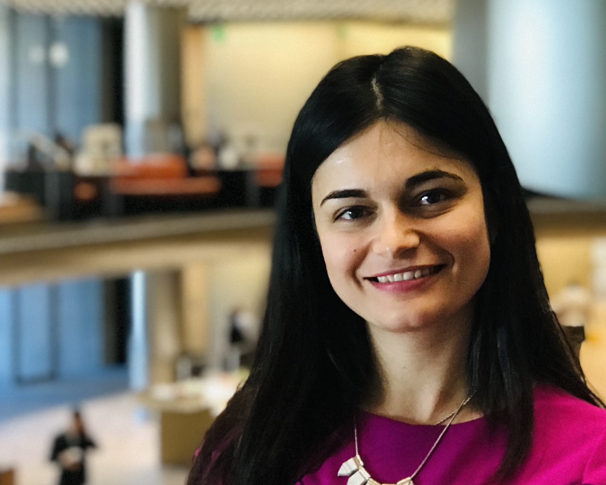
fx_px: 2153
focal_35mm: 120
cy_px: 226
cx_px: 283
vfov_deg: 12.9
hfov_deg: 16.0
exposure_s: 1/61
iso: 640
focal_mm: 6.6
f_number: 2.8
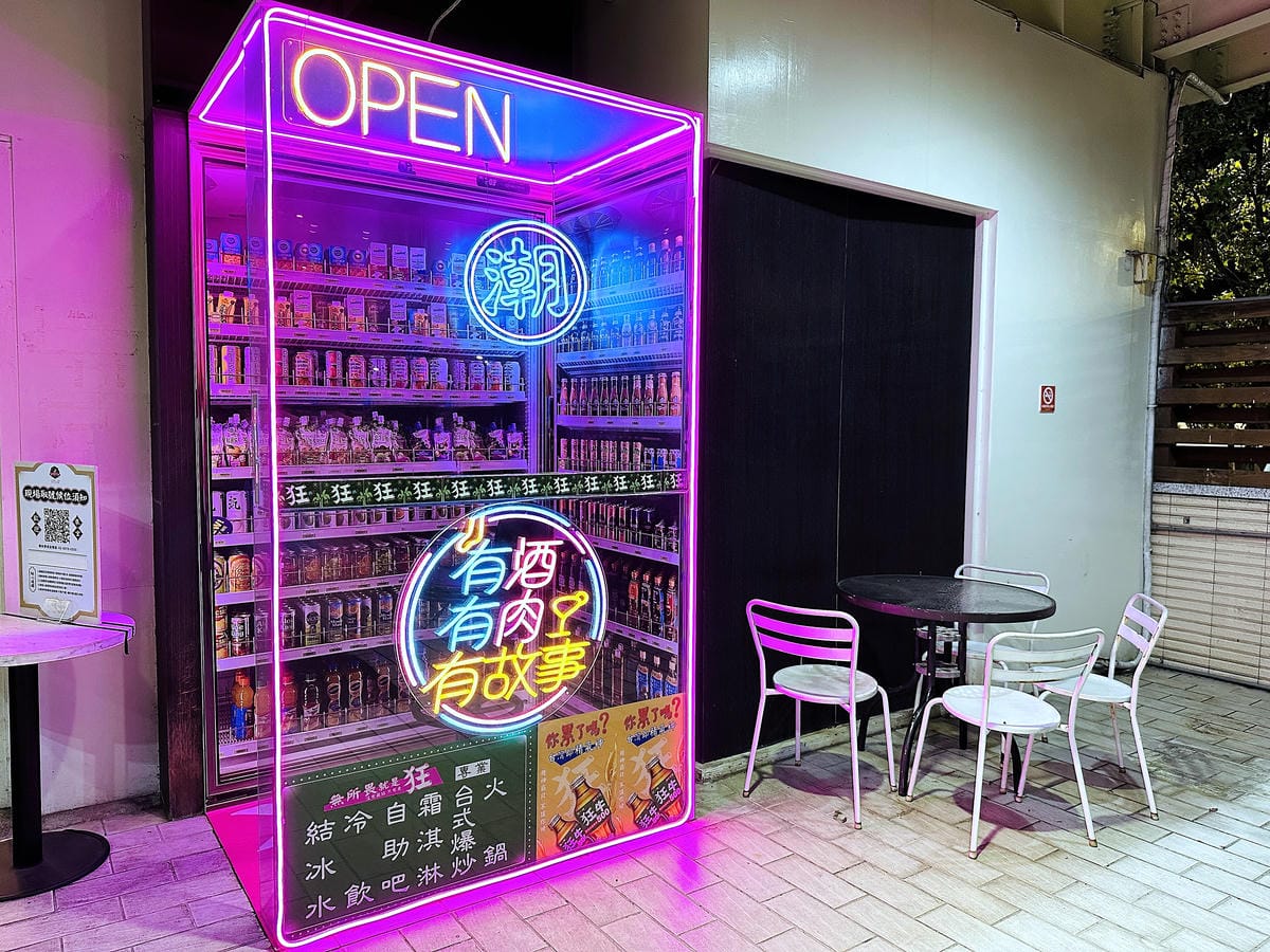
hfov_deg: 71.6
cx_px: 635
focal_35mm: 24
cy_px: 476
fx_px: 881
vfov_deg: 56.8
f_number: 1.78
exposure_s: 1/60
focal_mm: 6.86
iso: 320
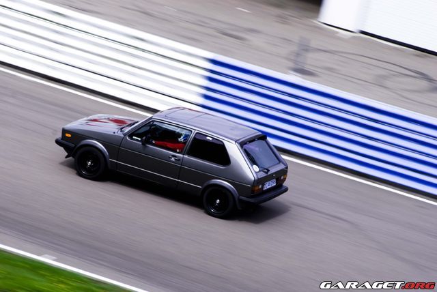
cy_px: 146
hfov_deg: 5.7
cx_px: 218
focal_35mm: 360
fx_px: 4374
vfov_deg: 3.8
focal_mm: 240
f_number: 9
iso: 100
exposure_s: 1/160
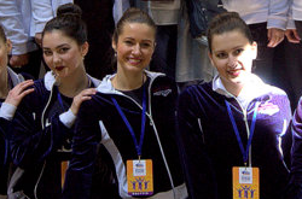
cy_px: 11
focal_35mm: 125
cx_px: 208
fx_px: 1045
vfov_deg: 10.8
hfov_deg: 16.4
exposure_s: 1/80
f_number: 4.5
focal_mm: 26
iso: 400
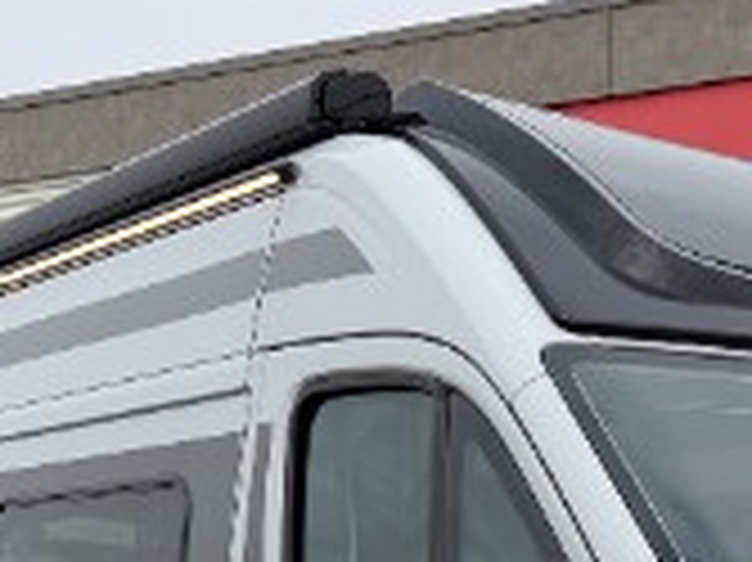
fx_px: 1997
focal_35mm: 92
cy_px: 904
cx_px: 761
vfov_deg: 14.7
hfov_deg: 20.6
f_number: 1.78
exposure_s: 1/2611
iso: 80
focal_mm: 6.76
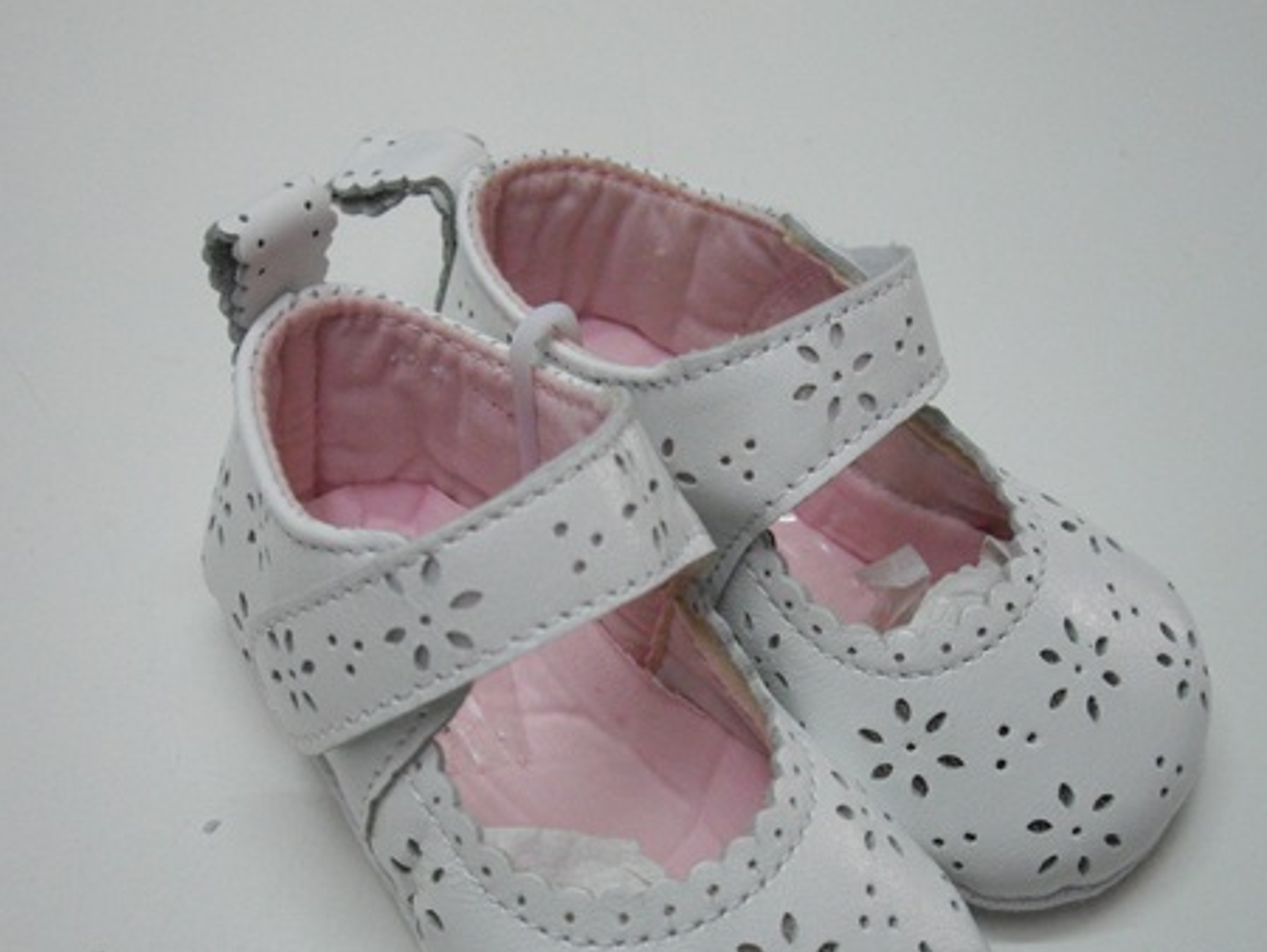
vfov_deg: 26.9
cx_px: 619
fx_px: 1978
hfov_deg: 35.5
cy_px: 642
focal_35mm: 54
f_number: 2.8
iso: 400
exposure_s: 1/60
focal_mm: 7.9
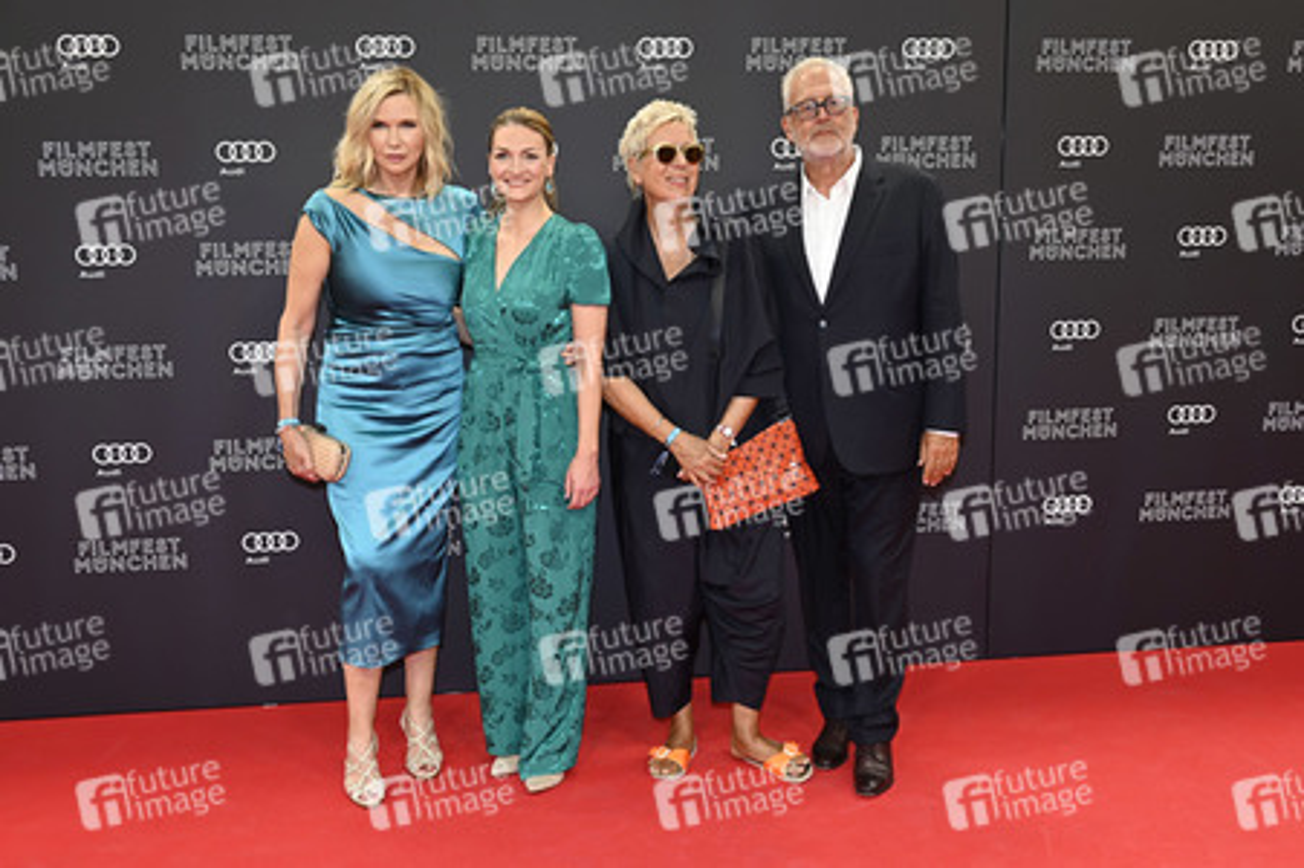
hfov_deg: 49.6
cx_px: 652
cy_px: 434
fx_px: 1412
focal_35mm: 39
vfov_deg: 34.2
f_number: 6.3
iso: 640
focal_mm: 39
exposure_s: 1/125
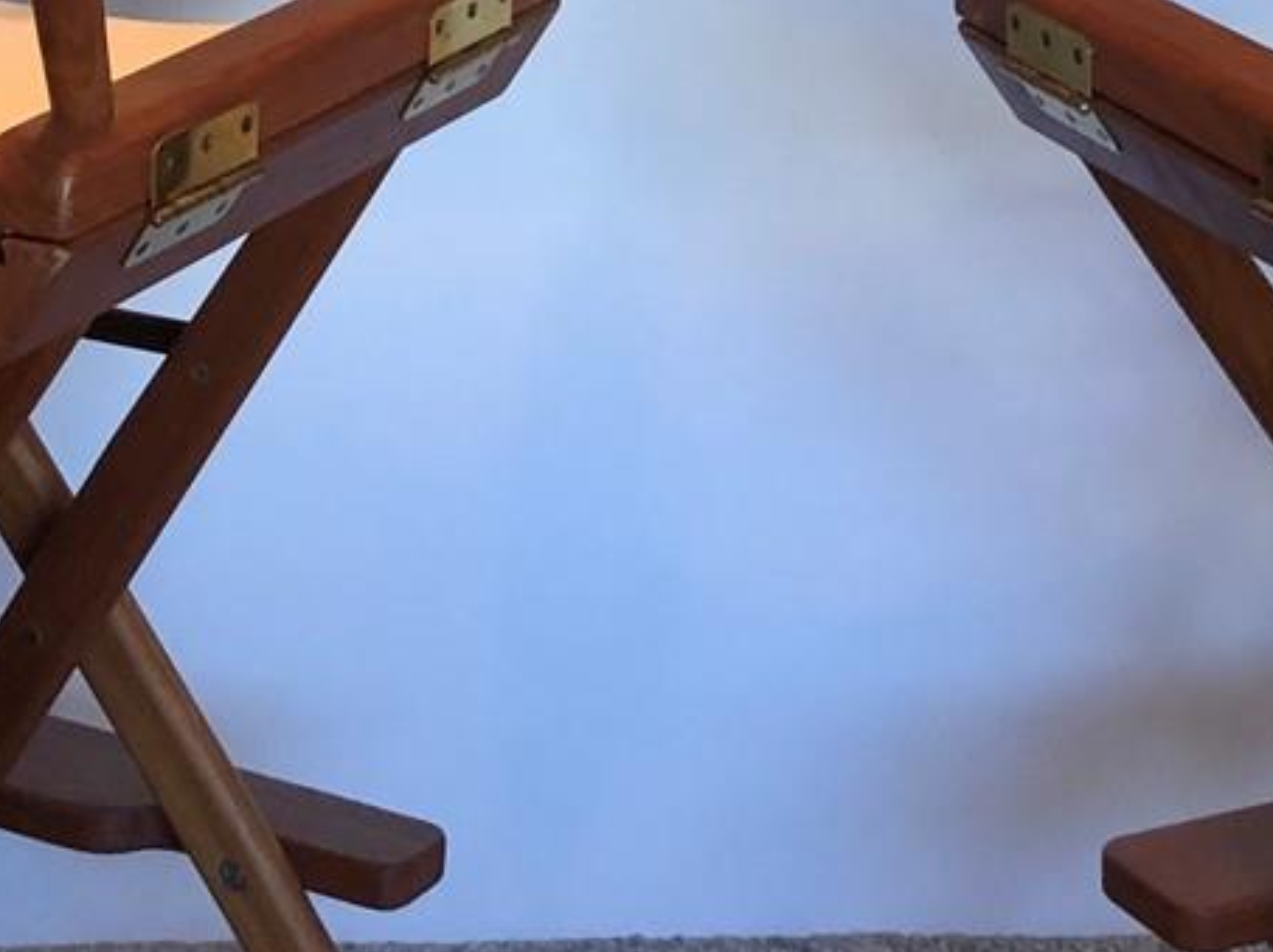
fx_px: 3638
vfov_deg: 13.7
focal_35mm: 99
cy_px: -609
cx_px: 792
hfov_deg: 19.8
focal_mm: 3.99
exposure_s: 1/30
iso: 32
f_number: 1.8
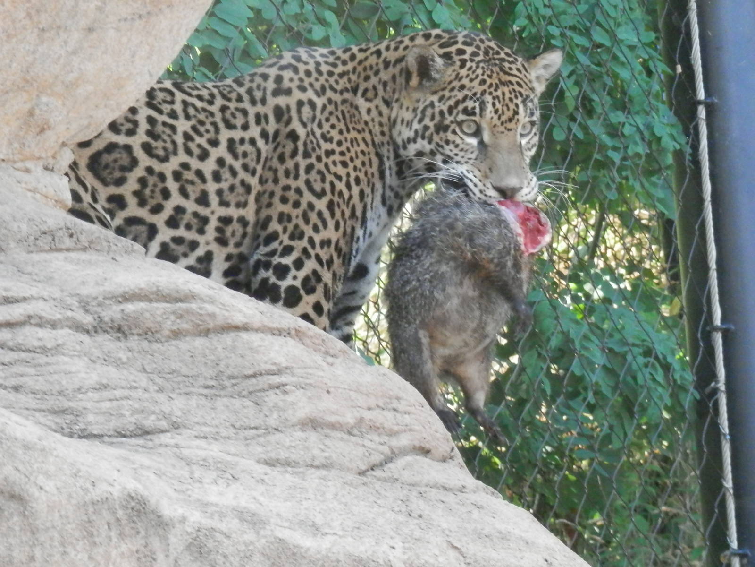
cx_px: 378
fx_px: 4907
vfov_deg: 6.6
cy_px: 284
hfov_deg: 8.8
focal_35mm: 225
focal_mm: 40.2
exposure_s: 1/125
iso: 800
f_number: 6.1
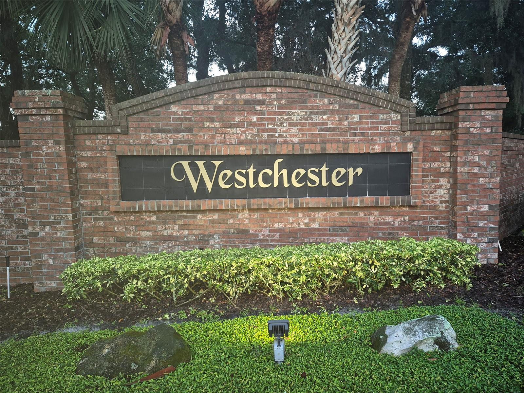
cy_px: 196
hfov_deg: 73.9
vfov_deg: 58.9
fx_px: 348
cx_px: 262
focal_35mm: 23
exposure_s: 1/24
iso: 100
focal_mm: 5.4
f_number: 1.8
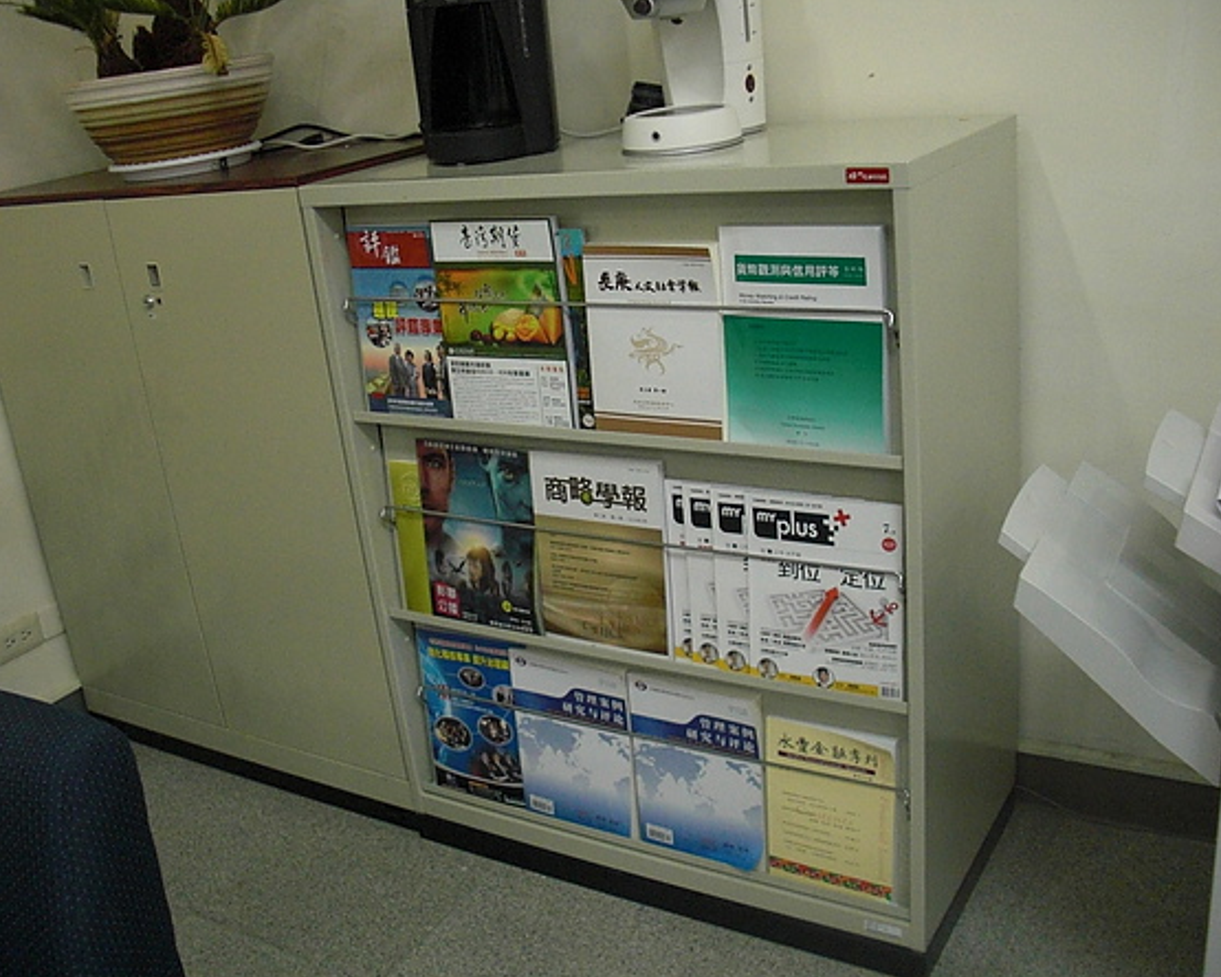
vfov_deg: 39.2
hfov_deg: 47.9
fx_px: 1373
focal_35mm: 38
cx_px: 587
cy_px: 491
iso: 400
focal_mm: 6.3
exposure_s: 1/100
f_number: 2.8
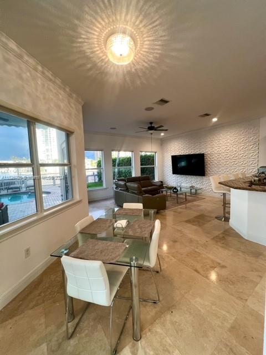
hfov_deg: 89.9
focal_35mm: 13
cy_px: 178
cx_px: 133
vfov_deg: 106.2
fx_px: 133
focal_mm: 1.57
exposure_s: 1/120
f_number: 1.8
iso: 200
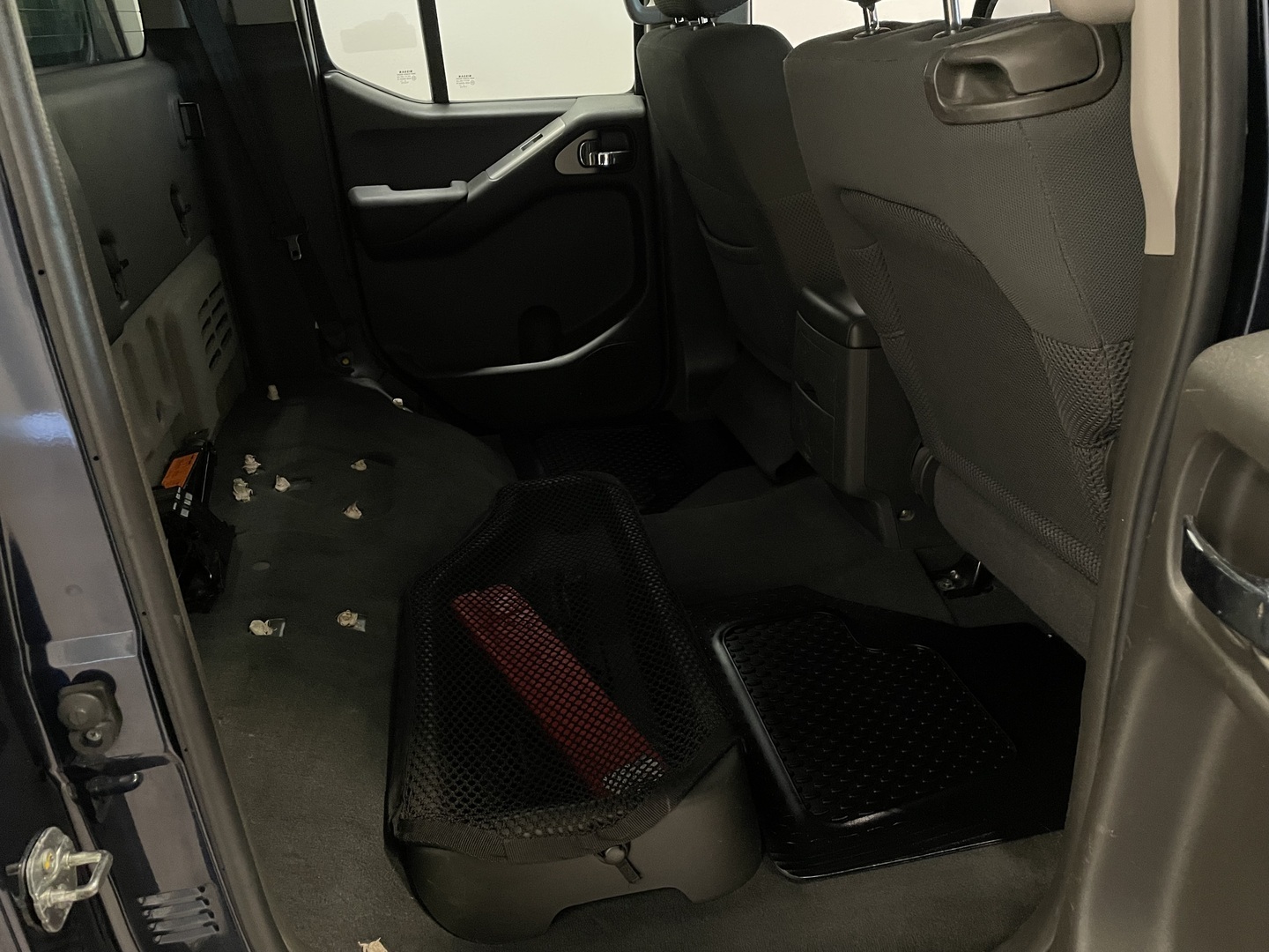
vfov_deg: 53.1
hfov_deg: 67.3
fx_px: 953
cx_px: 634
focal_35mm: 26
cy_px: 476
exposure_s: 1/47
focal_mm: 4.2
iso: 500
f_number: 1.6
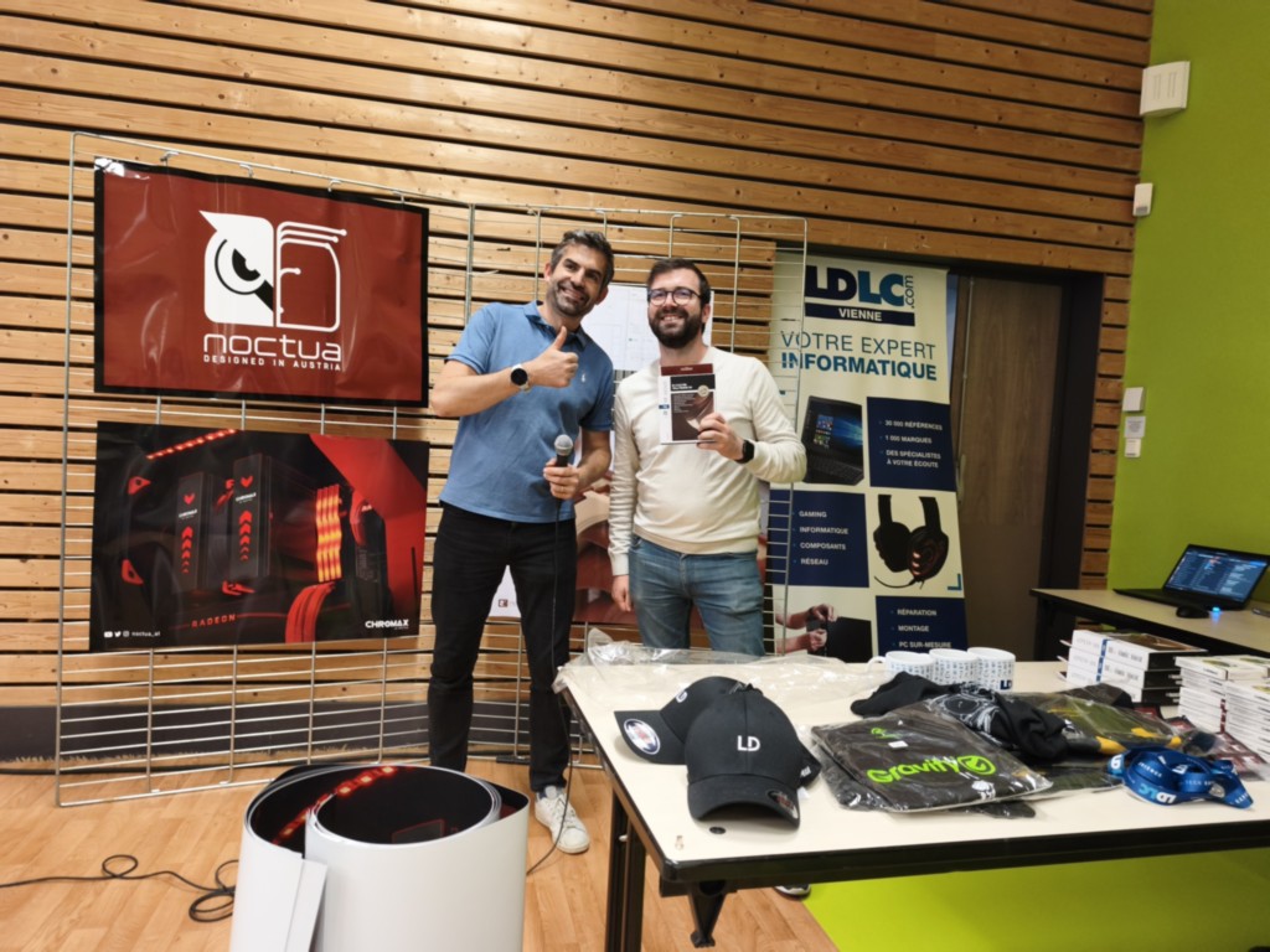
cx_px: 635
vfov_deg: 58.9
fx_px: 844
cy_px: 476
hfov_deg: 73.9
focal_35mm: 23
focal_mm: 6.45
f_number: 1.62
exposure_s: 1/50
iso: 320
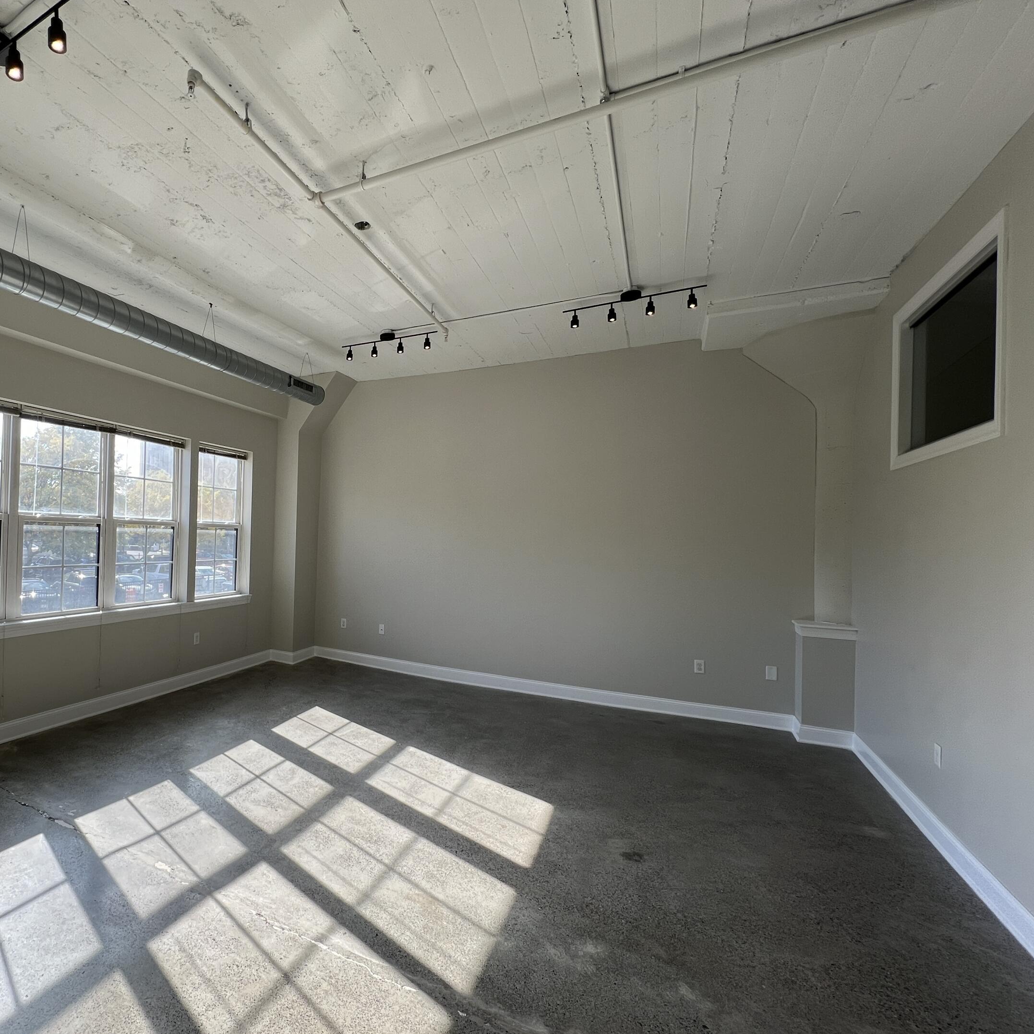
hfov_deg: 83.8
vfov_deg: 87.4
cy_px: 529
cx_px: 328
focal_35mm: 16
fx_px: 541
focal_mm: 1.57
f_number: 1.8
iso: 32
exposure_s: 1/208
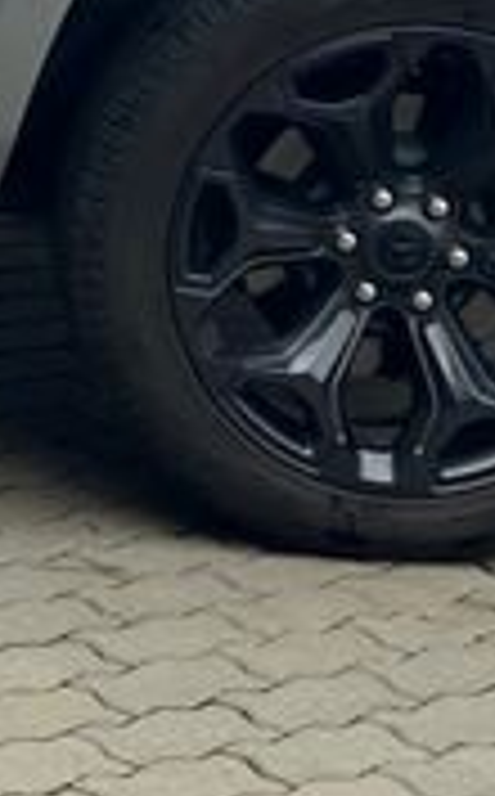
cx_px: -832
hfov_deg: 7.0
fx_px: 3728
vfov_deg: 11.8
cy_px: -265
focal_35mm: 172
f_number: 1.8
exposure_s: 1/235
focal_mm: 3.99
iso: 25
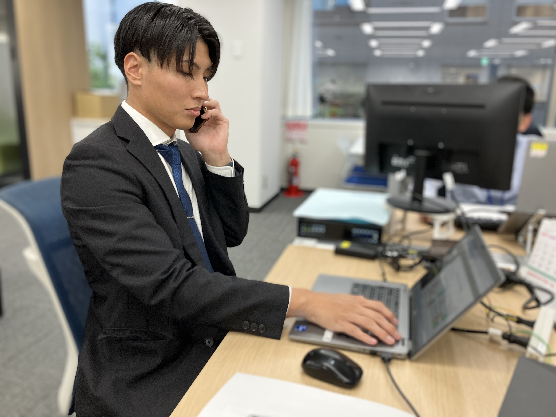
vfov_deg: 49.7
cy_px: 208
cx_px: 278
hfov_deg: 63.4
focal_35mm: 28
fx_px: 450
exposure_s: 1/60
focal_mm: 3.99
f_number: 1.8
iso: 80
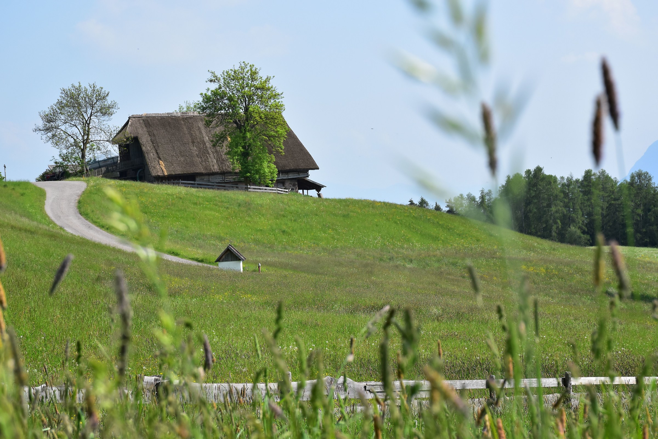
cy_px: 220
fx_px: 1919
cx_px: 329
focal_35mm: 105
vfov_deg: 13.0
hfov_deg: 19.5
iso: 400
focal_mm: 70
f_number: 11
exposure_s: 1/500
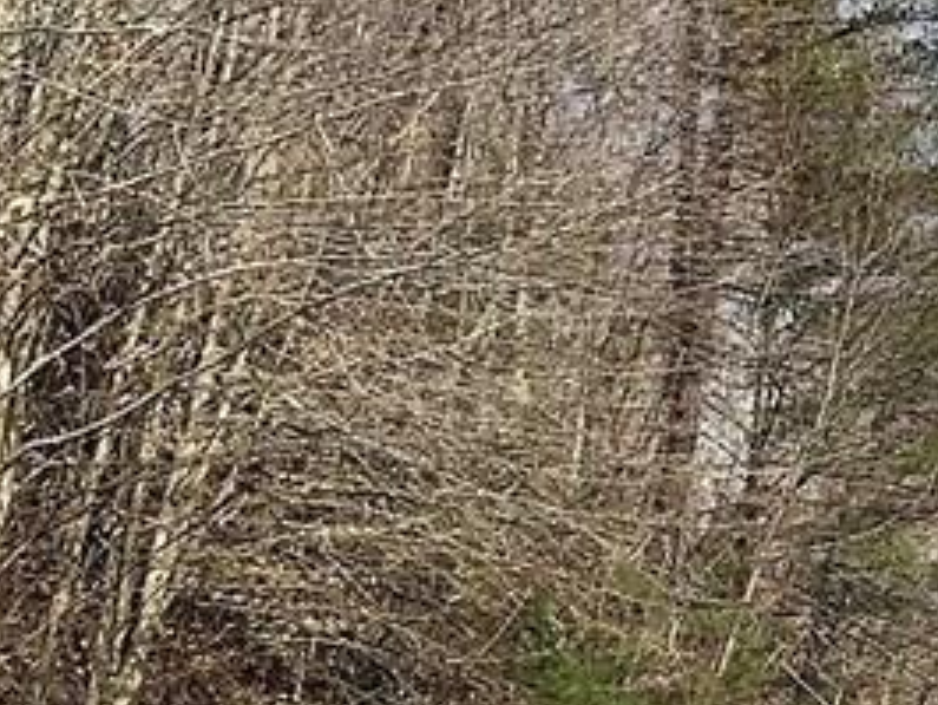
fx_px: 3036
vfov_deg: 13.0
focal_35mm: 112
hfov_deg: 14.8
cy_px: 733
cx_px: 1802
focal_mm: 4.15
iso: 32
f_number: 2.2
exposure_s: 1/1647
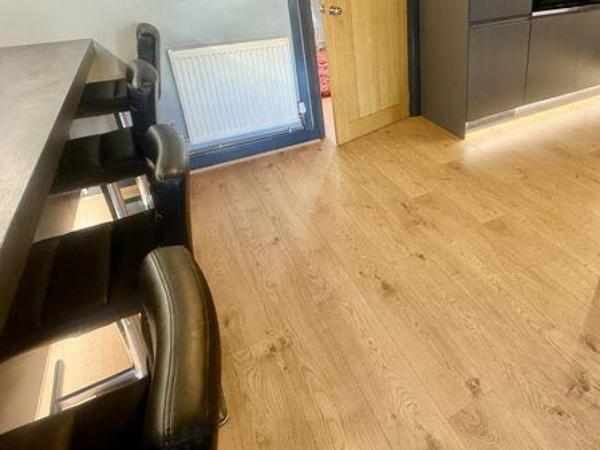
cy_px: 127
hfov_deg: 66.9
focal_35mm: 25
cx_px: 414
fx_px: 433
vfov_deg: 53.0
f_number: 2.2
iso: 400
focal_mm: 2.22
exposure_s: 1/50
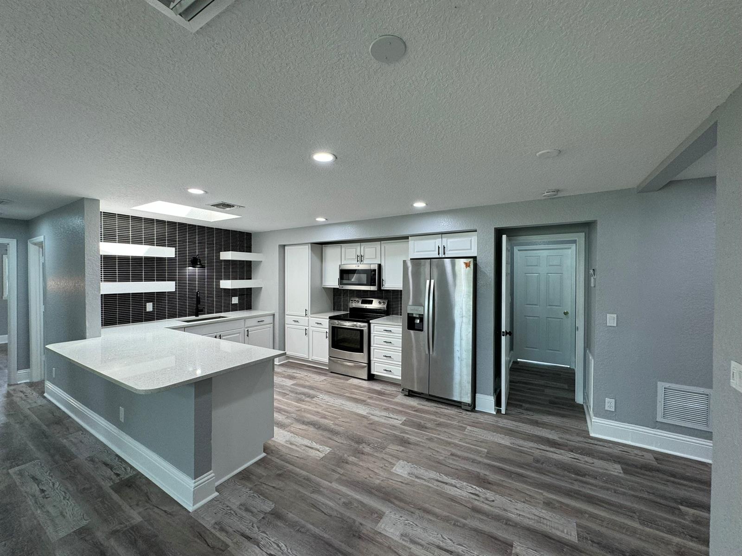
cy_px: 278
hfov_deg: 102.1
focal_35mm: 14
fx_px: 300
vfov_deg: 85.7
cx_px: 371
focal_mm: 2.22
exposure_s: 1/120
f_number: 2.2
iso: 100
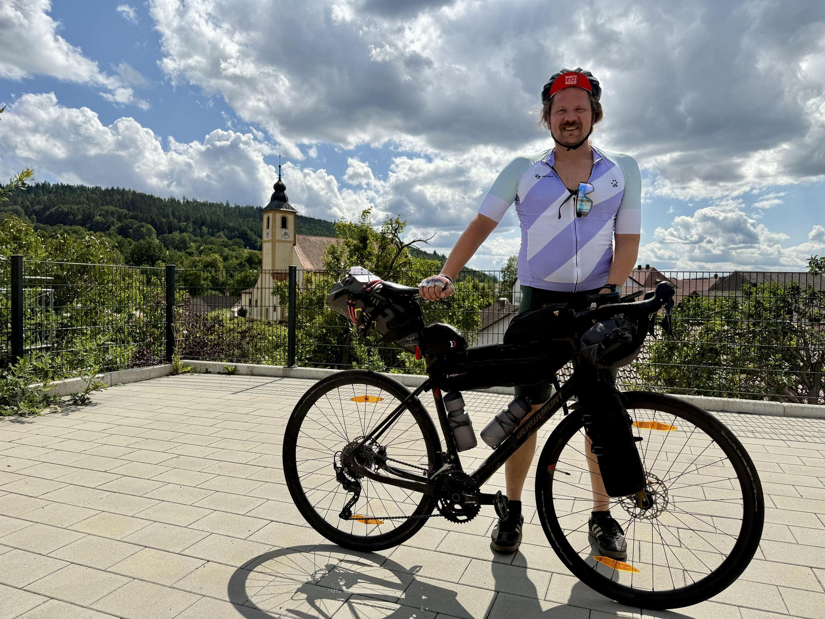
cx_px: 412
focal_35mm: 24
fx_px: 572
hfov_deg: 71.6
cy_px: 310
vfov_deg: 56.8
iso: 80
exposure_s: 1/9091
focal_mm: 6.76
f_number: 1.78
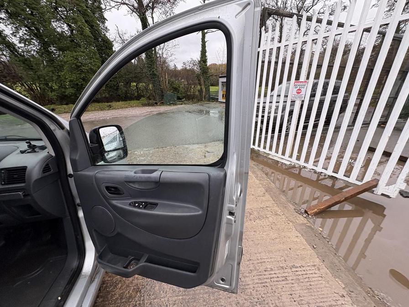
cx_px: 204
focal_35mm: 14
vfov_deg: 85.7
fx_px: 165
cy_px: 154
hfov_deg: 102.1
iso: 80
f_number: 2.2
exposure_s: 1/99
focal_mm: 2.22
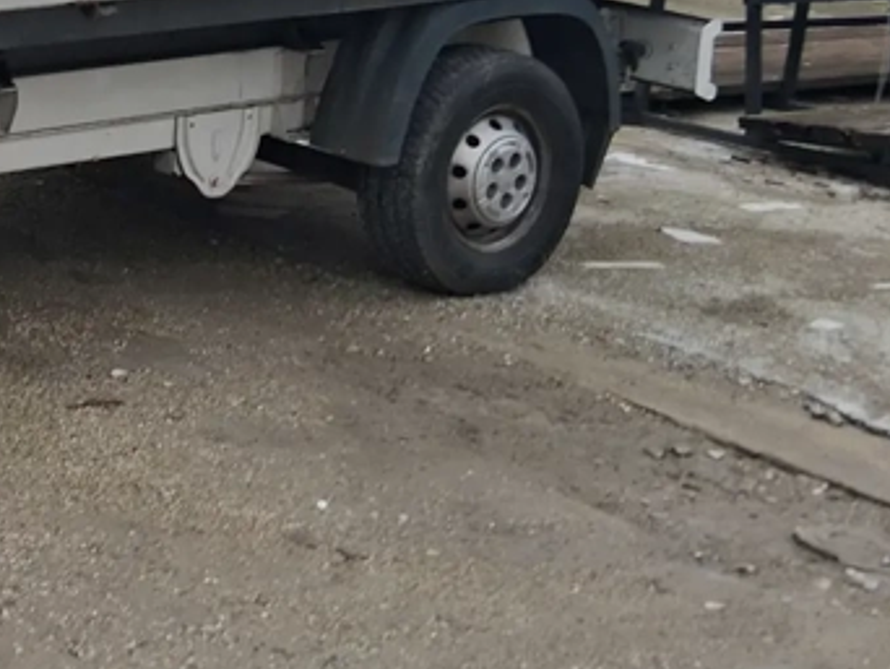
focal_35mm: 76
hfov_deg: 22.8
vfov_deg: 18.6
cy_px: -75
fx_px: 1955
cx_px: -278
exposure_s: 1/201
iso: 25
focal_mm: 3.98
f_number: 1.8
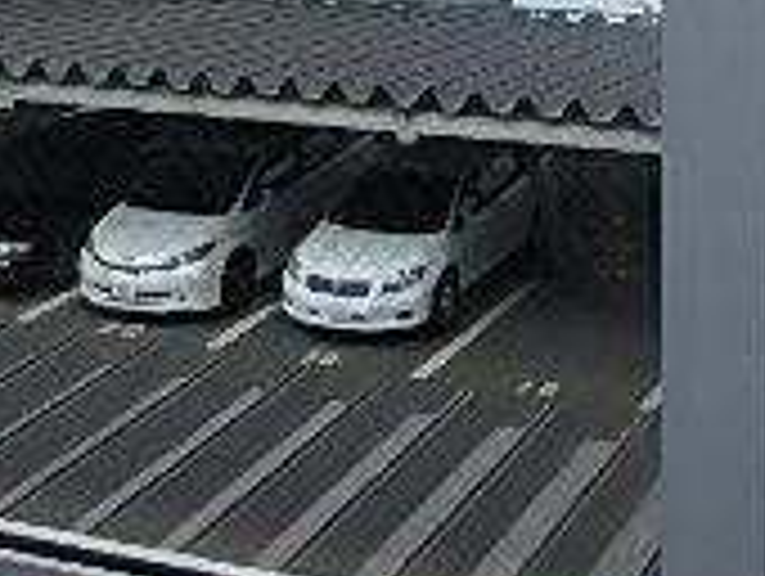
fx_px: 1748
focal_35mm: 79
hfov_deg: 24.4
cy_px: -148
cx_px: 594
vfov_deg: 17.7
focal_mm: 3.7
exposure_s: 1/640
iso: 125
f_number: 3.5
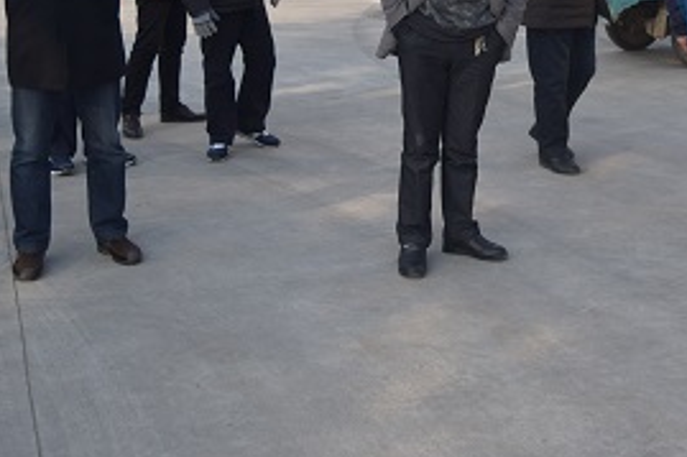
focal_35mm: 67
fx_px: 1278
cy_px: -38
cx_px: 432
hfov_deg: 30.0
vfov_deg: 19.5
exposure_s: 1/1600
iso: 200
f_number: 3.5
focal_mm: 20
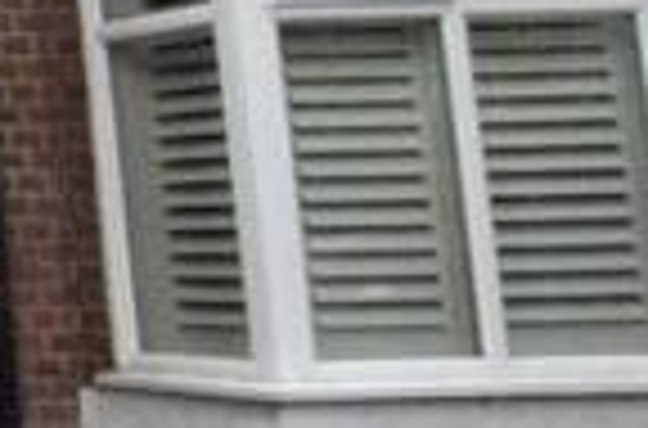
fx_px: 1920
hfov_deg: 11.0
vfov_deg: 12.5
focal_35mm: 107
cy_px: -38
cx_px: -1364
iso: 3200
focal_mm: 10
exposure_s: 1/1250
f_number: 18
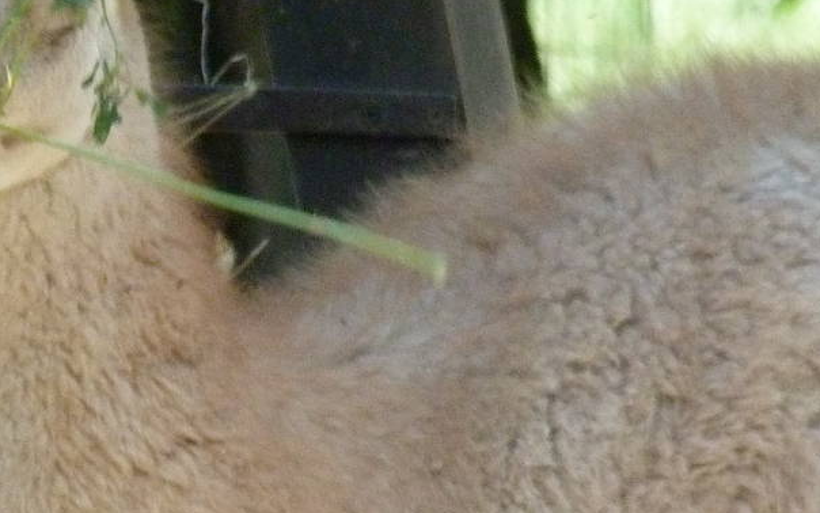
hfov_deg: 1.1
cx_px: 216
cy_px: 258
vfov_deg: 0.7
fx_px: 42052
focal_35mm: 1881
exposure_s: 1/250
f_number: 5.2
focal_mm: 108
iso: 400
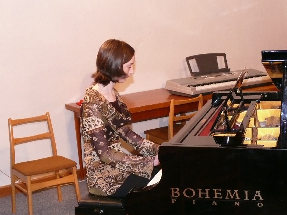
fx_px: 531
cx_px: 144
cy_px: 108
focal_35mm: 64
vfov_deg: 22.9
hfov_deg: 30.3
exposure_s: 1/30
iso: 400
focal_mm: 10.5
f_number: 3.2
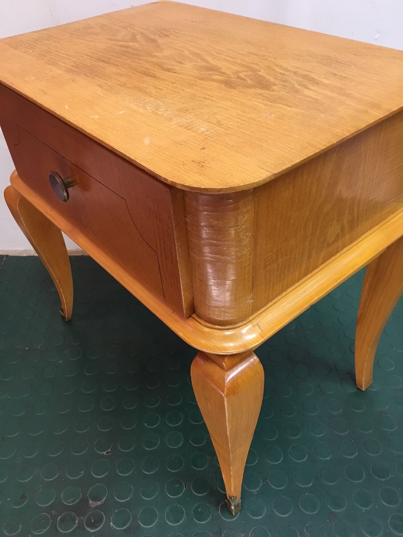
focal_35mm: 29
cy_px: 268
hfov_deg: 48.2
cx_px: 202
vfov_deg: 61.7
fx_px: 450
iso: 200
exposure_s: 1/25
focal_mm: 4.15
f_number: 2.2
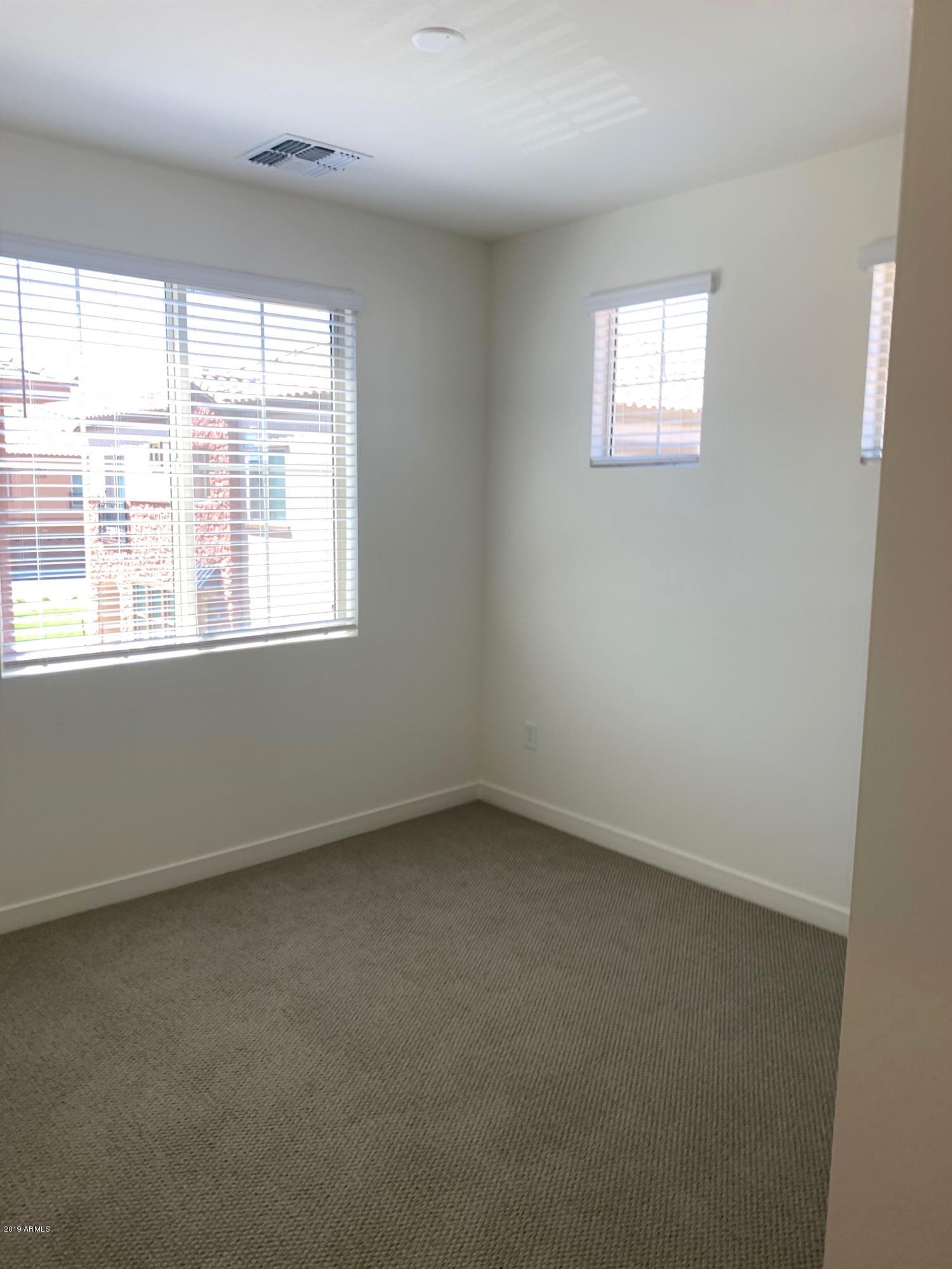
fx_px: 953
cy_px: 634
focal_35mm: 26
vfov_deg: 67.3
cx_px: 476
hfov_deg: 53.1
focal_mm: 4.25
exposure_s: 1/120
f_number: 1.8
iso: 25
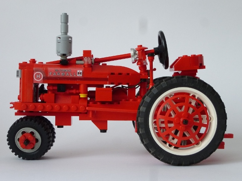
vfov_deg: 14.2
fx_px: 727
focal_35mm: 104
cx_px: 121
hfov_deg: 18.9
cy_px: 90
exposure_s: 1/50
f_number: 5
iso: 400
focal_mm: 18.7
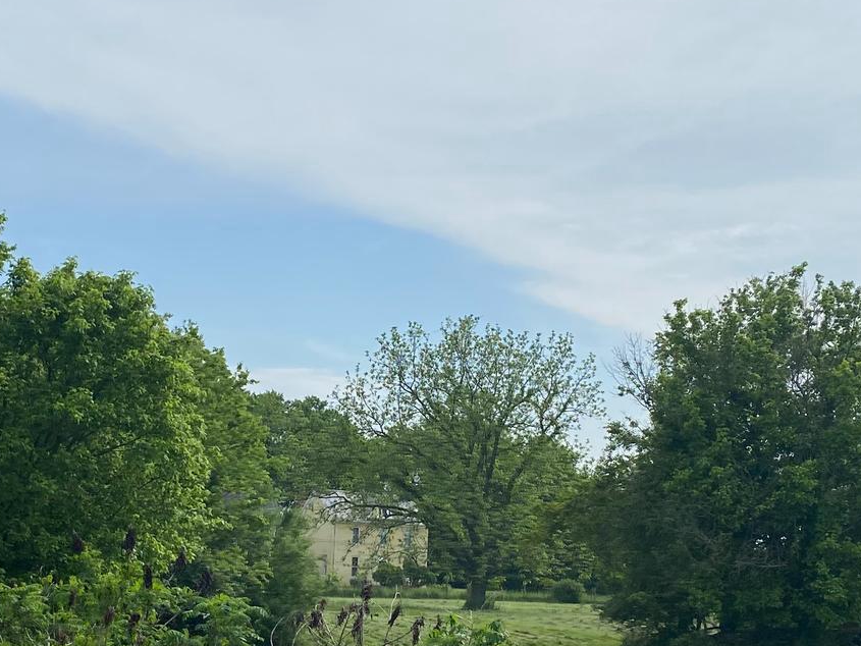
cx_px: 384
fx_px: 1567
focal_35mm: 63
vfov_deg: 23.1
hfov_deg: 30.7
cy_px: 475
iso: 32
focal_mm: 4.25
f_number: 1.8
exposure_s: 1/5025
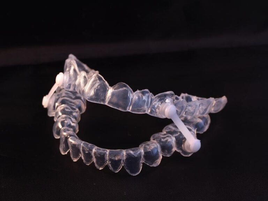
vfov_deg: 14.8
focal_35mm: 100
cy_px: 100
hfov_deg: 19.6
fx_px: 774
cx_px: 134
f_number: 10
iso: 100
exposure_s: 1/1.6
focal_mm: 50
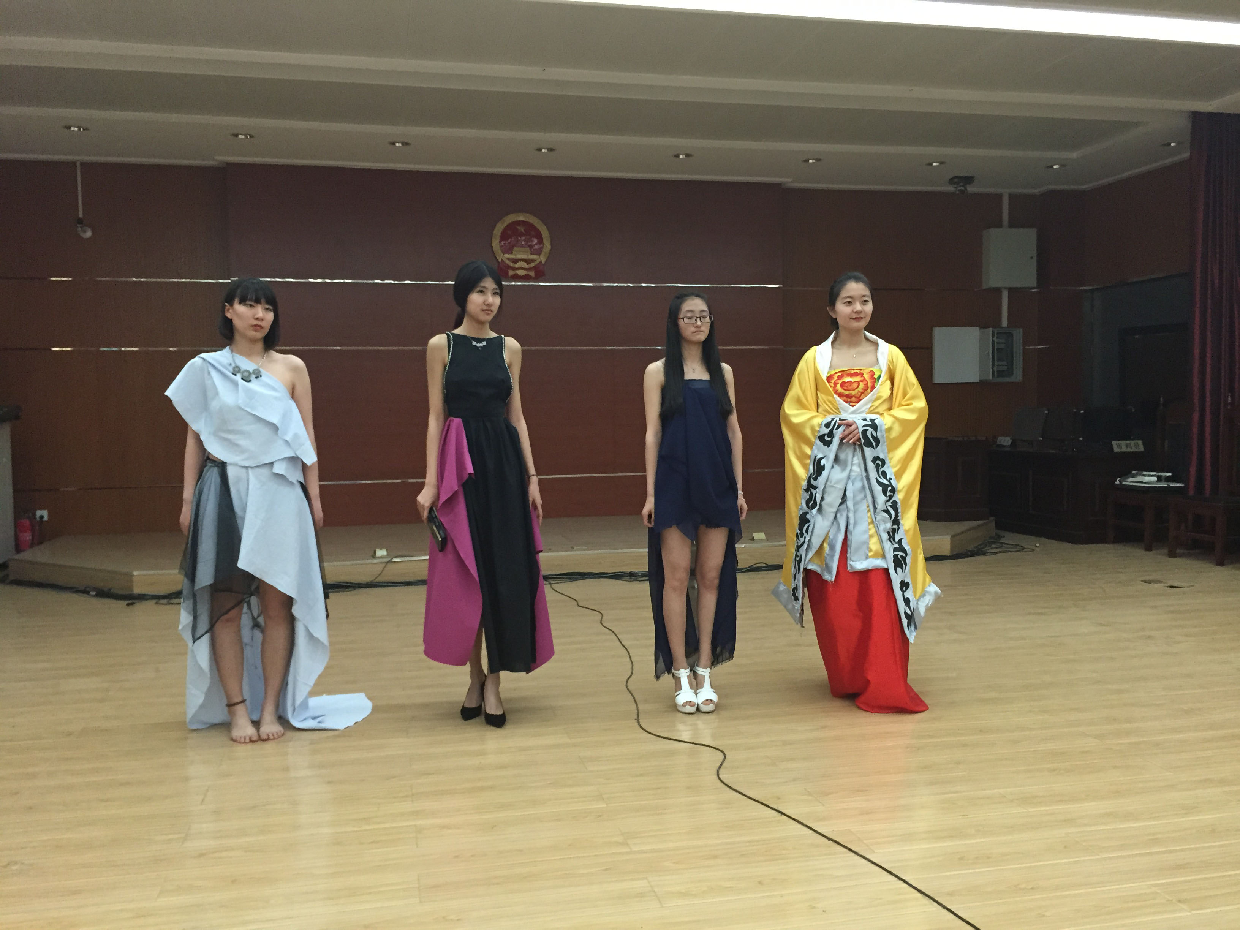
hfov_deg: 61.7
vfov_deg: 48.2
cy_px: 465
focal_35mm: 29
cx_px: 620
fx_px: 1039
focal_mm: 4.15
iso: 250
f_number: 2.2
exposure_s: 1/24
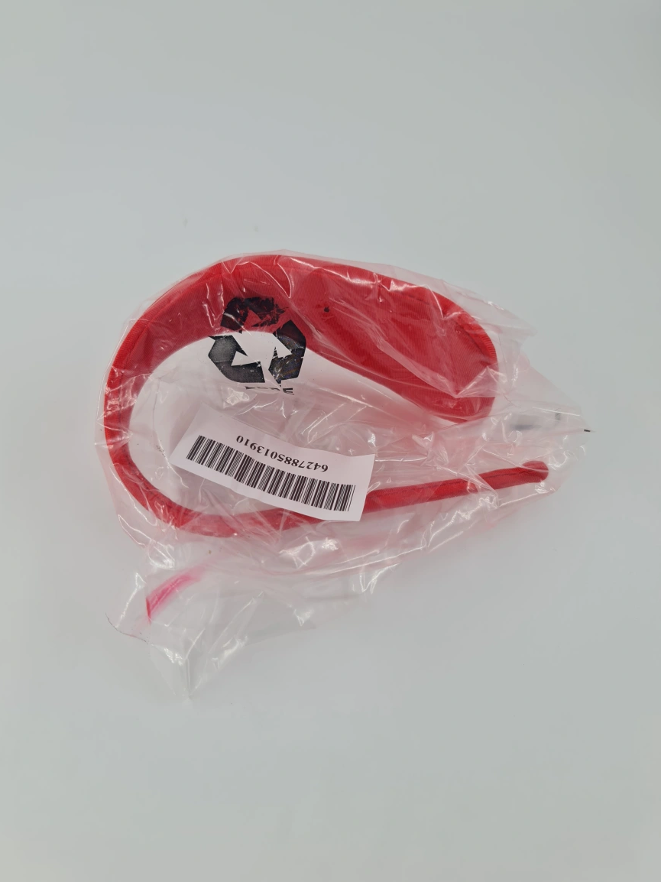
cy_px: 428
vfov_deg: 67.3
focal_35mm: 26
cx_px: 318
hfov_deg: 53.0
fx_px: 662
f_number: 1.8
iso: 50
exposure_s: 1/284
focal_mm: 7
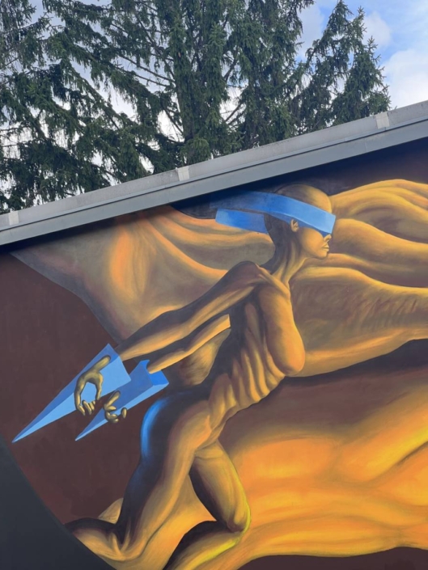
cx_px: 214
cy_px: 285
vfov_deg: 25.3
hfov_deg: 19.1
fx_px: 1269
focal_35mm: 77
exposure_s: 1/147
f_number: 2.8
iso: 32
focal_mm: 9
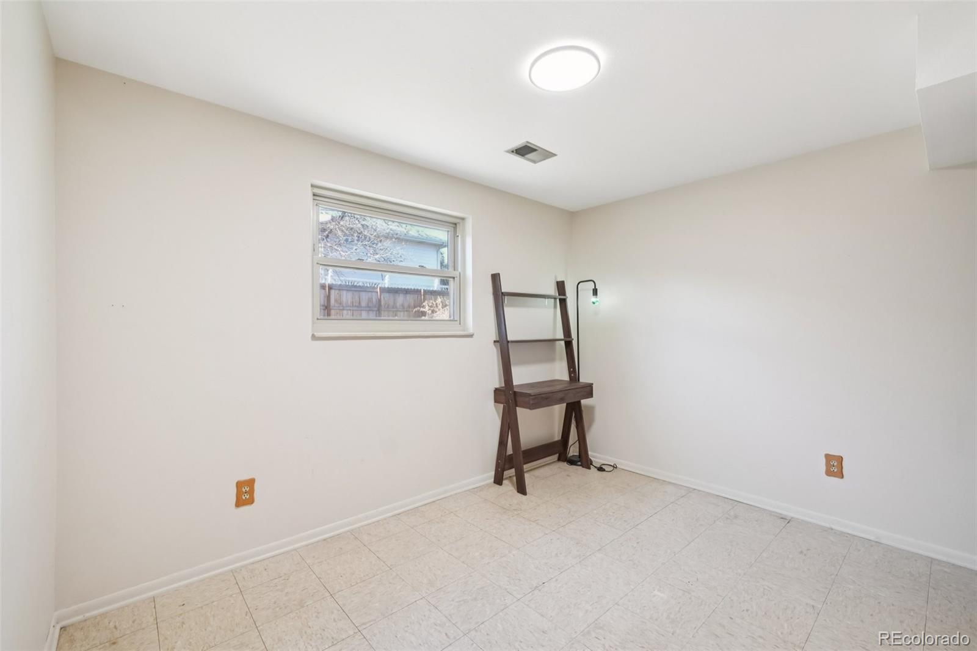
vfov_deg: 77.3
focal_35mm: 15
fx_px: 407
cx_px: 488
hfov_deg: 100.4
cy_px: 326
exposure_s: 1/6
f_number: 8
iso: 800
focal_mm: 10
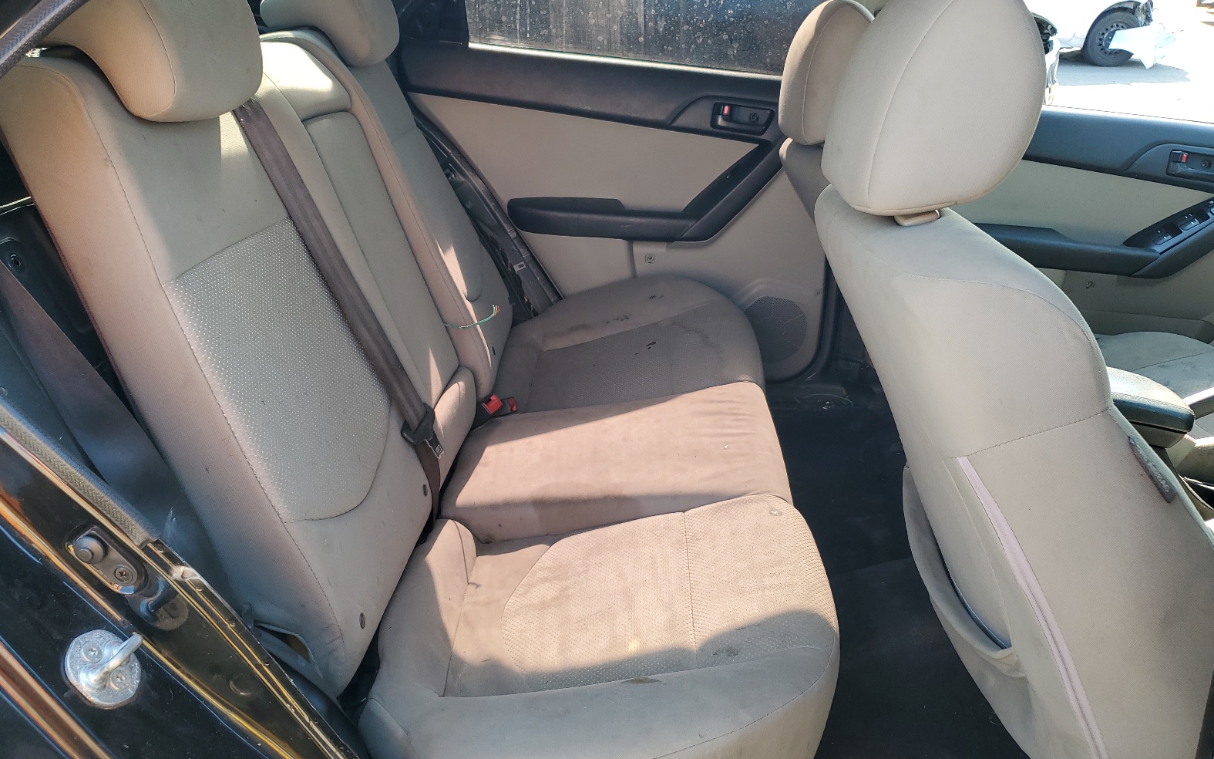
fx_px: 926
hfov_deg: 66.5
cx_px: 602
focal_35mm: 28
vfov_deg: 44.5
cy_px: 405
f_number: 1.5
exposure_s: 1/164
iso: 50
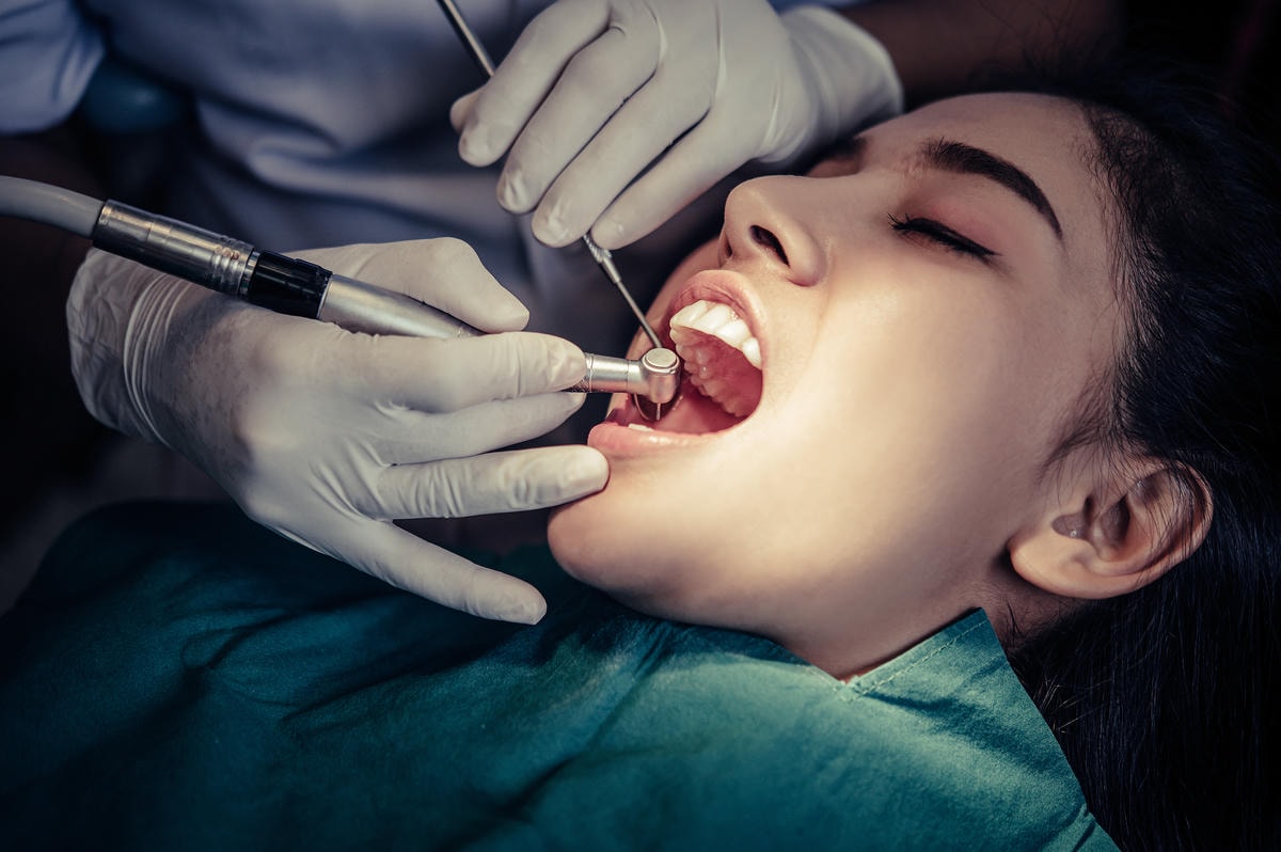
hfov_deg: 33.4
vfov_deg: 22.6
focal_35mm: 60
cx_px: 640
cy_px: 426
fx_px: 2133
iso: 400
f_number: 3
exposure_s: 1/500
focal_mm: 60
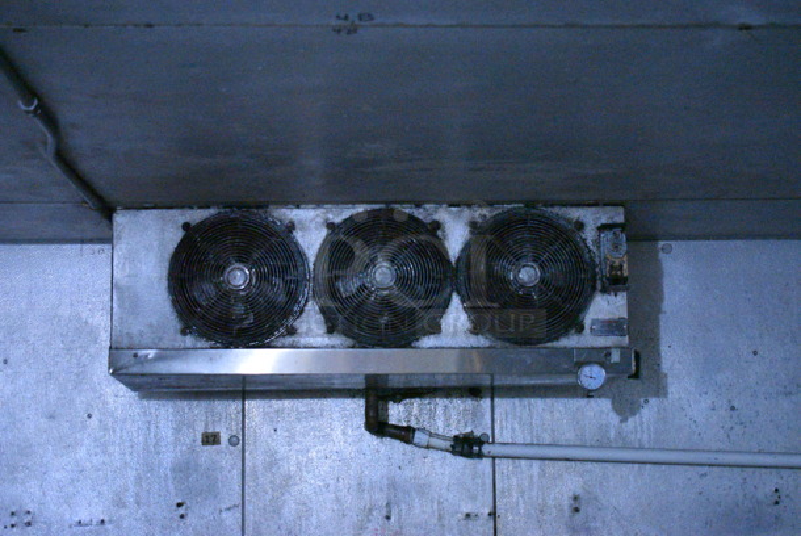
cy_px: 268
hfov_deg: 33.4
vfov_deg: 22.7
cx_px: 400
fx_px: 1336
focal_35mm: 60
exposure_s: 1/25
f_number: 5
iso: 12800
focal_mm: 40
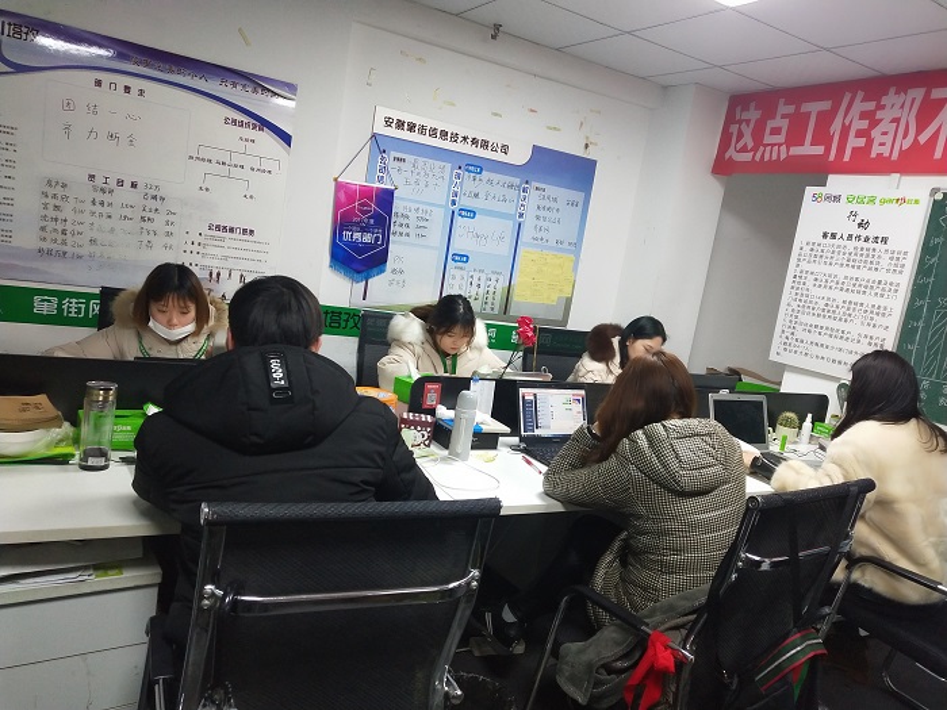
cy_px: 355
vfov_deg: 46.8
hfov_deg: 60.0
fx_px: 821
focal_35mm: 30
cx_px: 474
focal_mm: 3.95
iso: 315
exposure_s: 1/50
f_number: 1.8
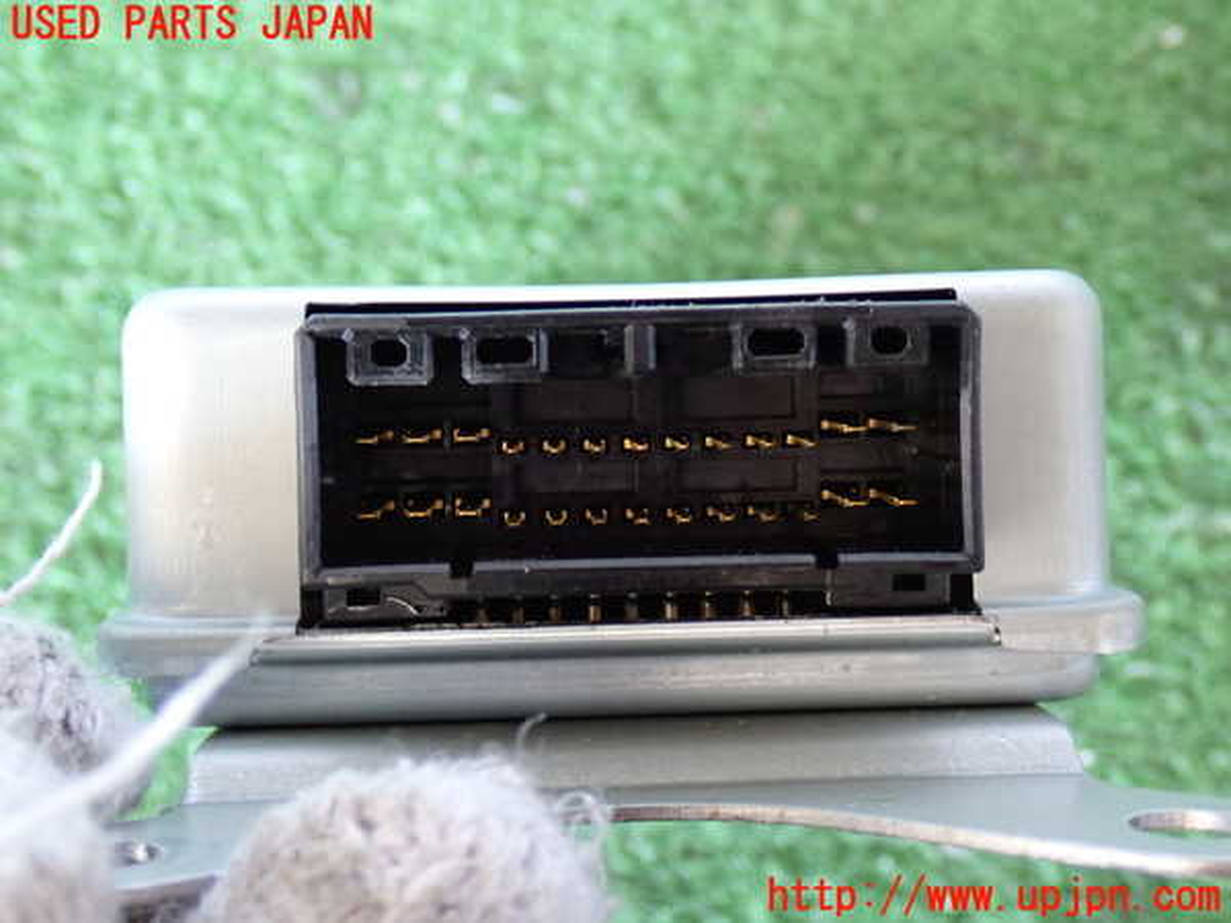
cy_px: 462
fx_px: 1778
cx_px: 616
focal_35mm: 50
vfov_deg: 29.1
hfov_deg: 38.2
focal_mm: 9.01
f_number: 3.2
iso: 800
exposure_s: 1/25
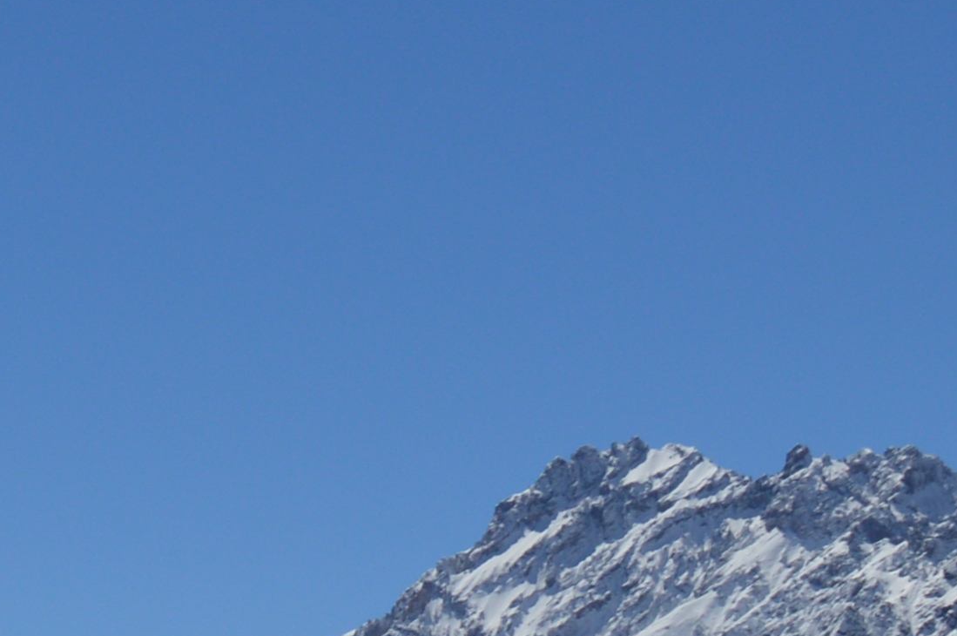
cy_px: 747
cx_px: -1003
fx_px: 6107
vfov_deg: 5.9
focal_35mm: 230
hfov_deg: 8.5
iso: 100
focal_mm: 28
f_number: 11
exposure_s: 1/500
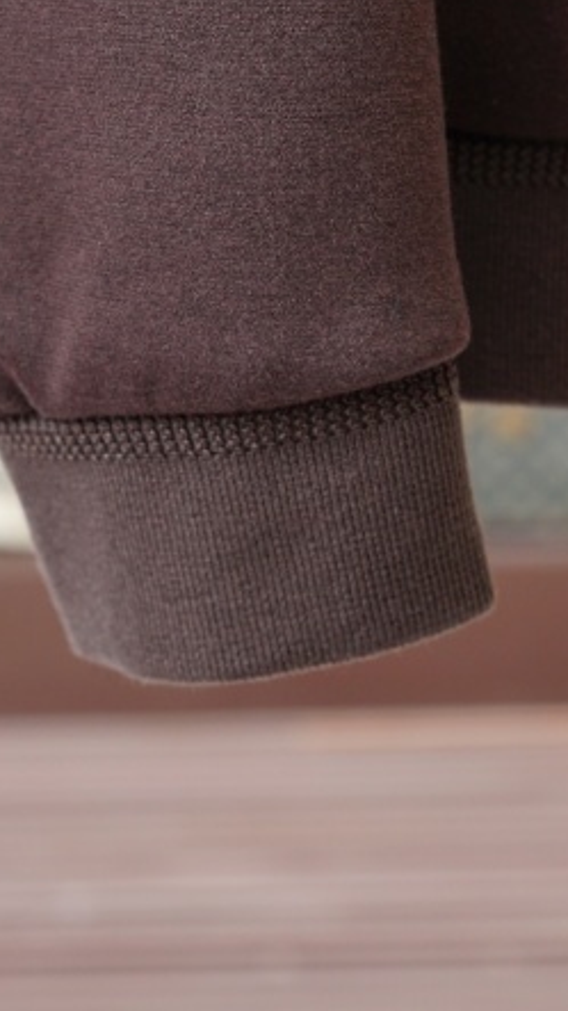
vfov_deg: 20.4
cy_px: 482
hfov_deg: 11.5
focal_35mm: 105
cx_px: 279
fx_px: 2812
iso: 250
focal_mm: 37
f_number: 4
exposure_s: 1/125
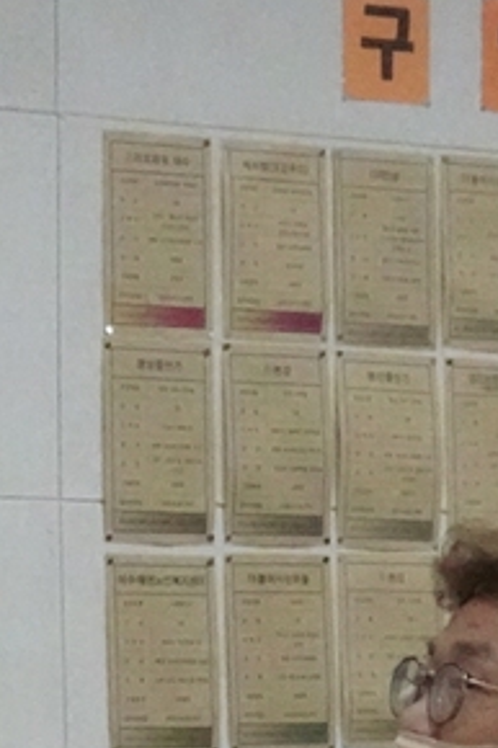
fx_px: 4923
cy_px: 676
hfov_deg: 5.7
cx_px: -498
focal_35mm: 237
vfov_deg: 8.7
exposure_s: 1/100
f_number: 4.5
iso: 3200
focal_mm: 10.52
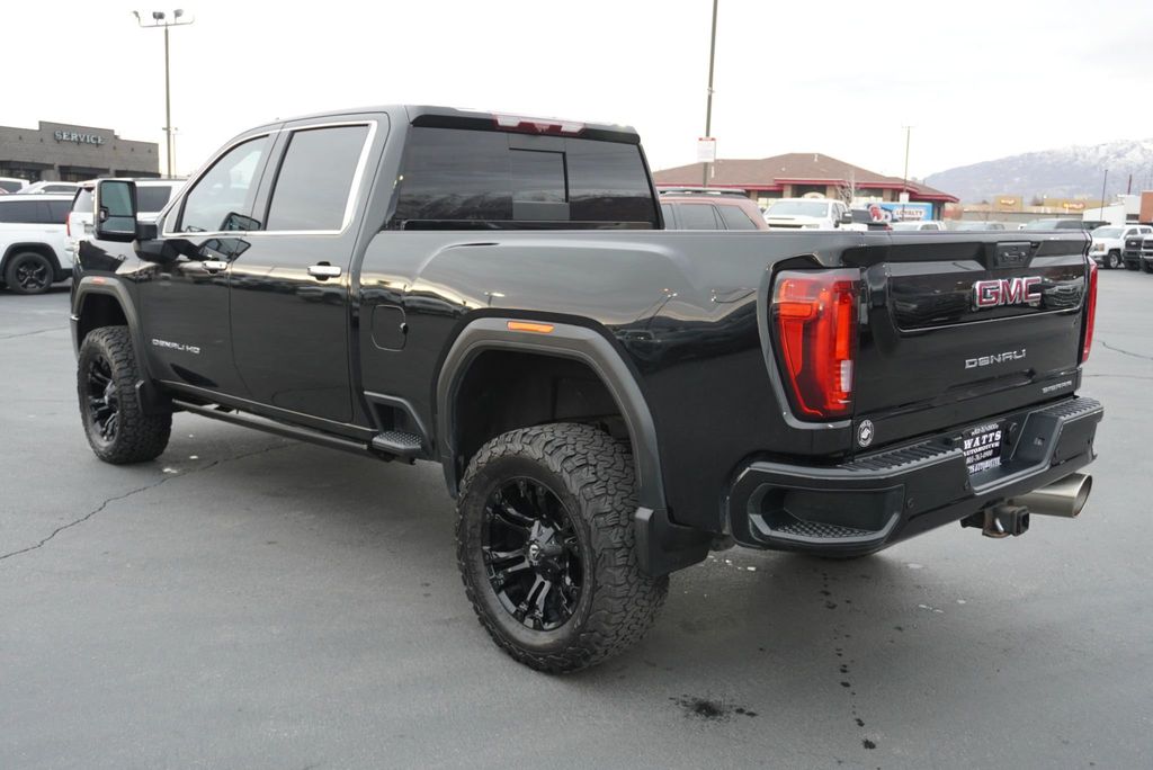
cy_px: 385
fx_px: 1057
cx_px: 576
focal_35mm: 33
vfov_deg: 40.0
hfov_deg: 57.2
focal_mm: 22
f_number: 4
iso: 800
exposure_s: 1/60
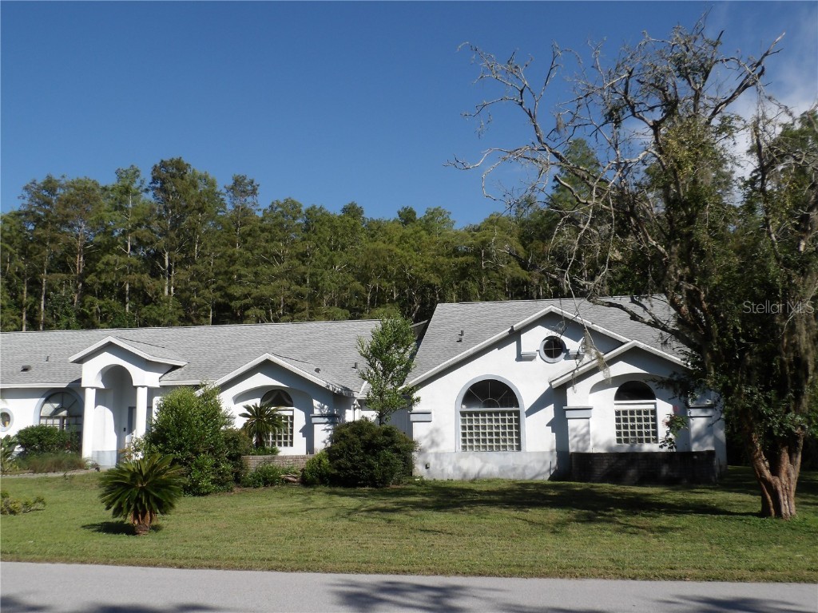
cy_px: 306
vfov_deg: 41.8
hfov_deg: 54.0
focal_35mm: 34
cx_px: 409
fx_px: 803
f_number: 4.5
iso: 100
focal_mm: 6.2
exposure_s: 1/779
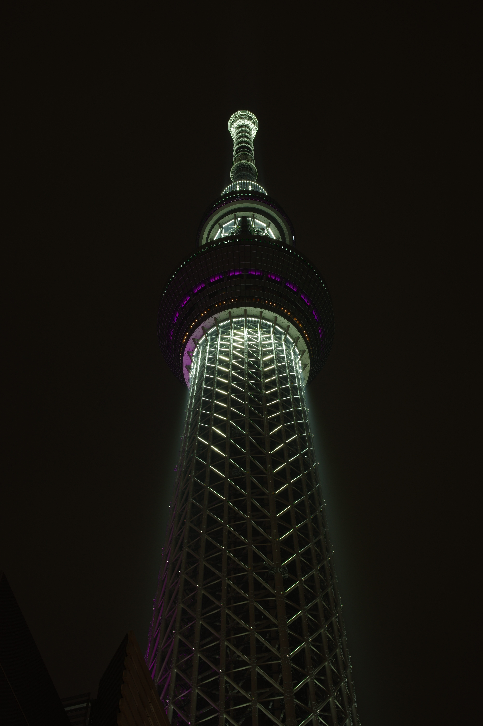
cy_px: 363
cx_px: 242
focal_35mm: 60
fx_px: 1210
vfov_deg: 33.4
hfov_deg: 22.6
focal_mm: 40
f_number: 11
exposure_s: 4
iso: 100
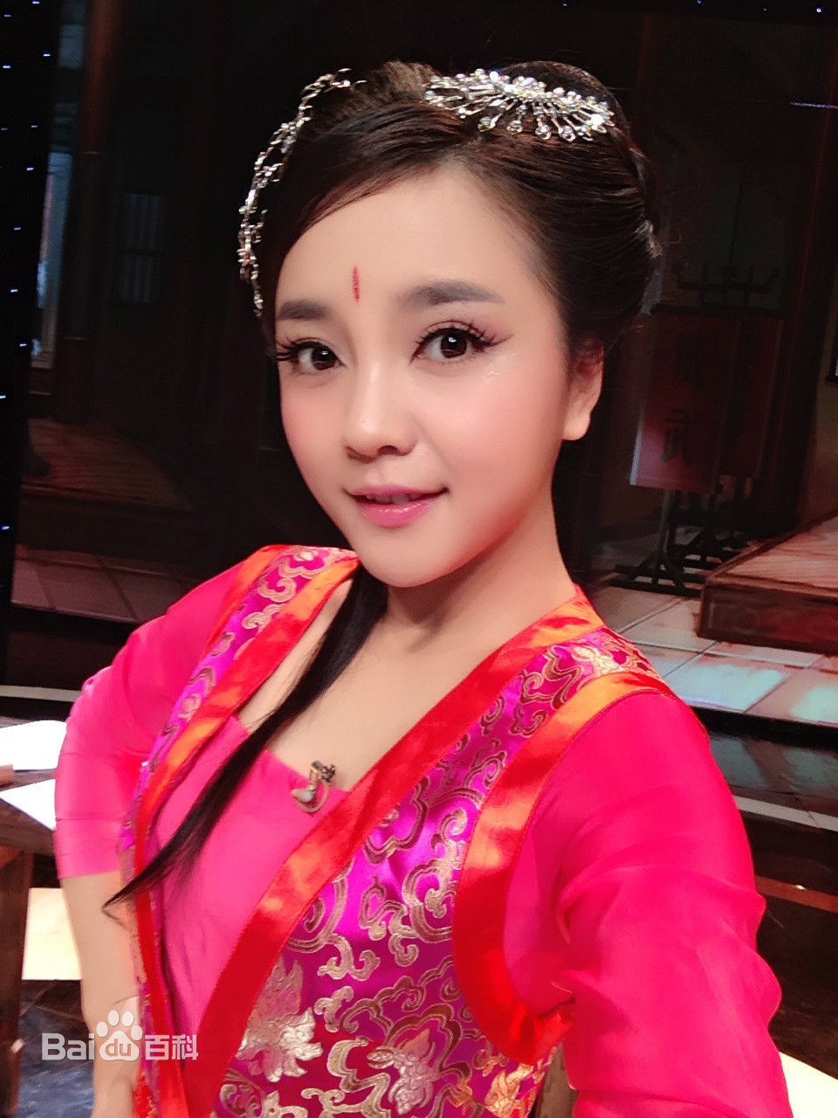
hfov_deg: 42.9
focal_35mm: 33
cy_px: 559
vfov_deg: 55.4
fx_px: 1065
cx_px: 419
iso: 64
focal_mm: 2.15
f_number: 2.4
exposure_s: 1/30
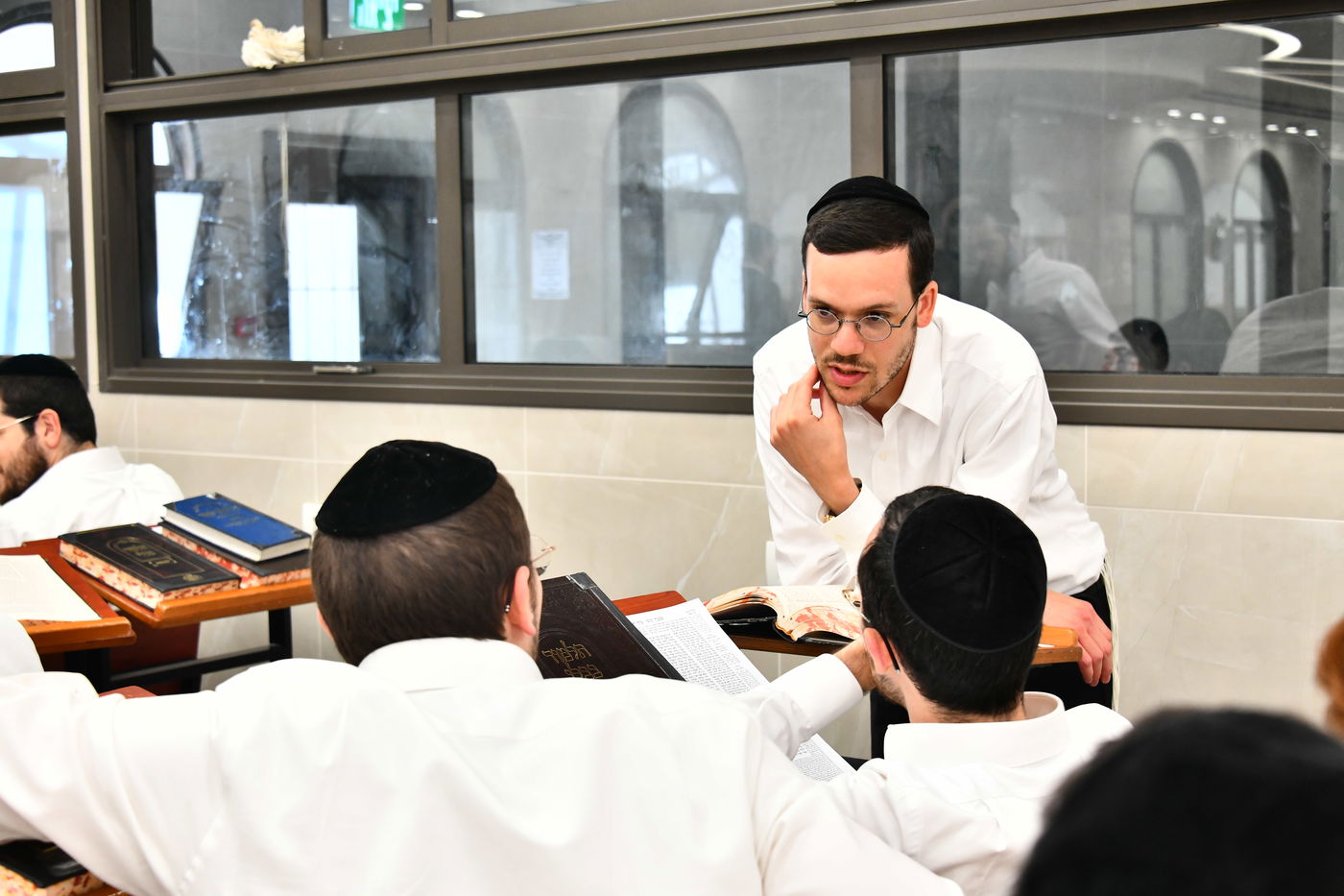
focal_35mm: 56
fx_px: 2090
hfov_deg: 35.6
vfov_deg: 24.2
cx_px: 672
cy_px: 448
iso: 1600
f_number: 5.6
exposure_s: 1/125
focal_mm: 56
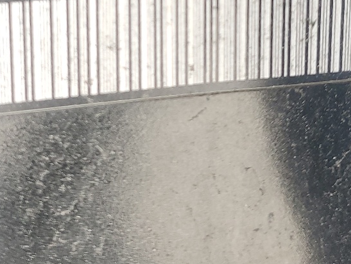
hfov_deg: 25.5
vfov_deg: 18.2
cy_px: -72
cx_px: 124
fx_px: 771
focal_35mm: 76
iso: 72
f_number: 1.5
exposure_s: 1/120
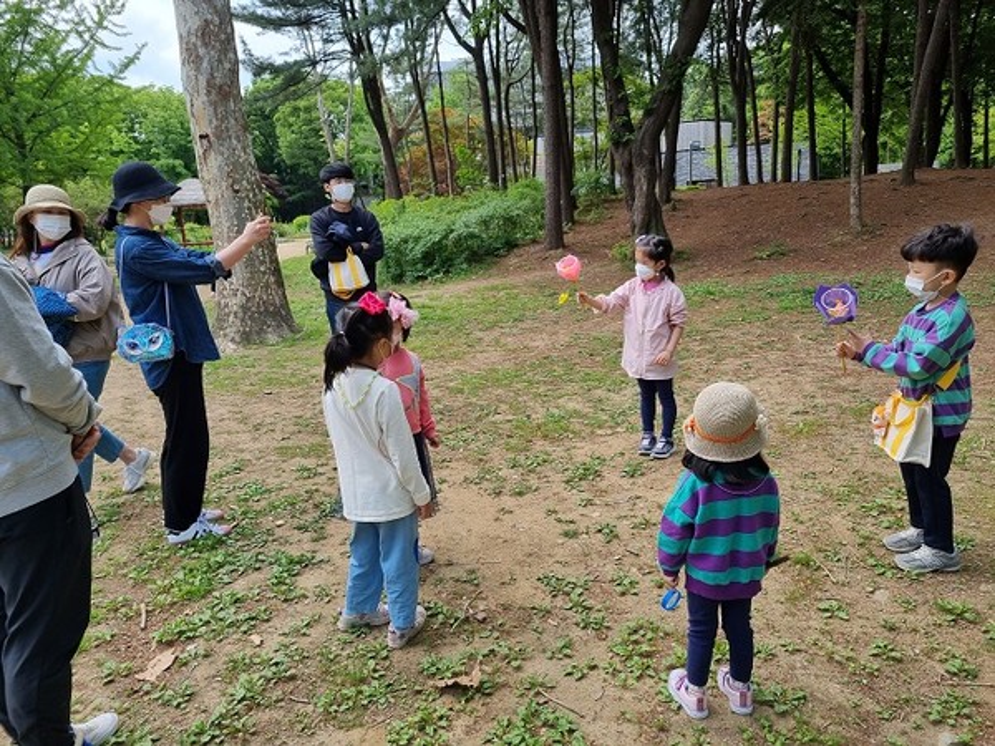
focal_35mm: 26
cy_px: 373
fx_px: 747
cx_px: 498
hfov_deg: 67.3
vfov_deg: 53.1
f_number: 1.8
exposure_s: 1/1128
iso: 50
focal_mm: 5.4
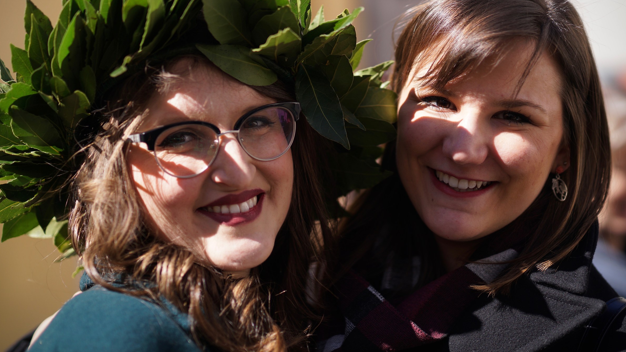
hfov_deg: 26.8
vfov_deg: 15.3
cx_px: 312
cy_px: 146
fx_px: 1311
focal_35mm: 79
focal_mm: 50
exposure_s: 1/1600
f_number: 1.4
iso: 50
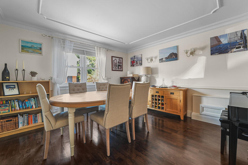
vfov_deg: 81.1
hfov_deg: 104.3
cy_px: 82
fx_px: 96
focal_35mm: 14
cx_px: 124
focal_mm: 14
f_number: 8
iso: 400
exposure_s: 1.6
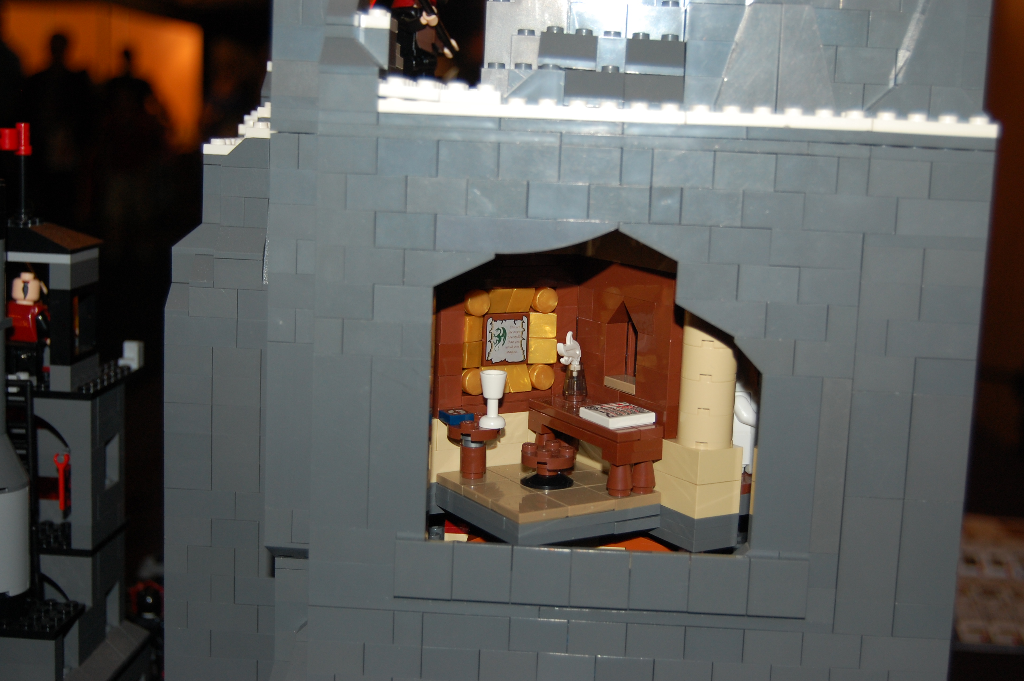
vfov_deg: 26.4
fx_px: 1449
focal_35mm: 51
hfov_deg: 38.9
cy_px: 340
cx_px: 512
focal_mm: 34
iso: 400
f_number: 4.5
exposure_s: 1/60
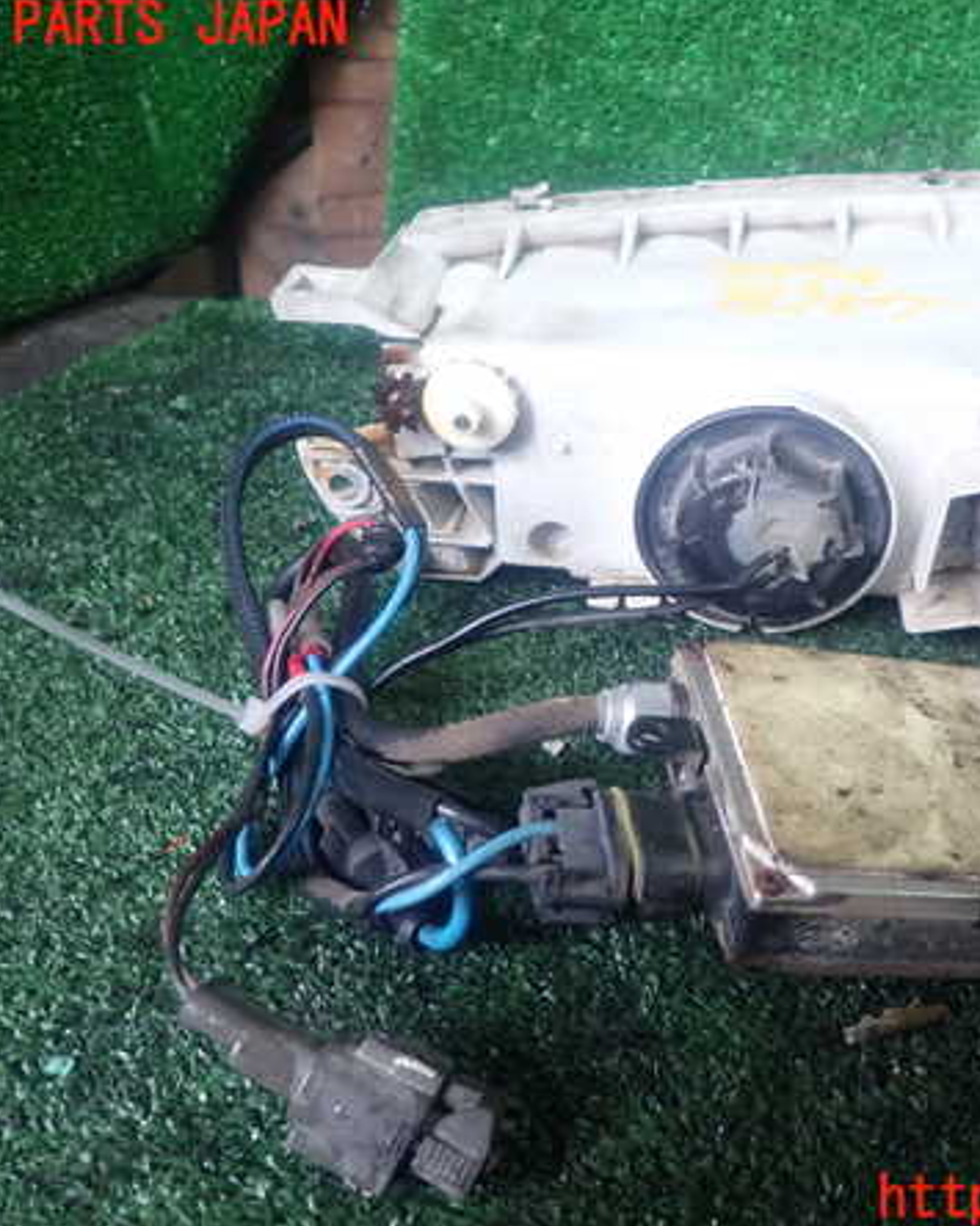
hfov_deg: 43.7
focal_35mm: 33
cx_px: 674
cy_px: 613
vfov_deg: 54.2
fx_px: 1197
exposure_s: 1/30
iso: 320
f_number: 2
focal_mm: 4.5
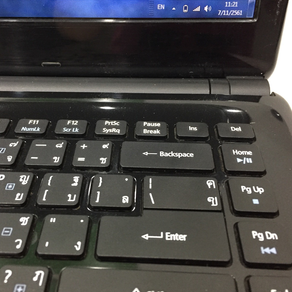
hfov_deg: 47.1
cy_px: 144
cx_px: 129
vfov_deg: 47.2
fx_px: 334
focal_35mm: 35
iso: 250
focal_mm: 4.15
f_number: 2.2
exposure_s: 1/17
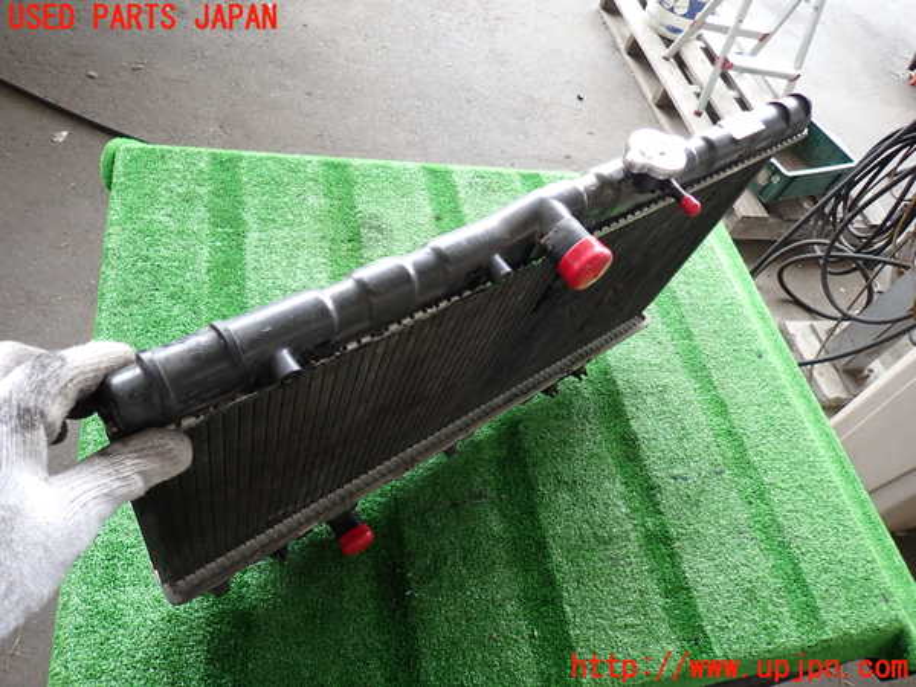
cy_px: 344
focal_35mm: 25
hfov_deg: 69.4
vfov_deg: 54.9
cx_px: 458
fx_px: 662
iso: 100
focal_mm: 4.5
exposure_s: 1/60
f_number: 2
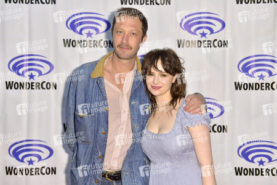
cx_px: 138
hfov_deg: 41.1
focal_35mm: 48
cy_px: 92
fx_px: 369
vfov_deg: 28.1
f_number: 4.5
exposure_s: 1/250
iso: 320
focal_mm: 48
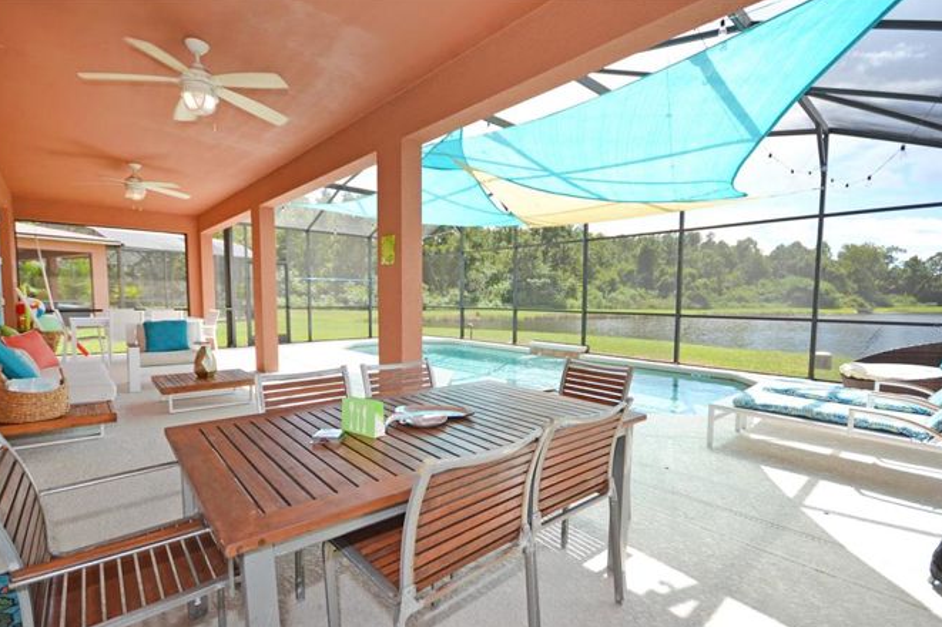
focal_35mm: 16
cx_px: 487
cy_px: 328
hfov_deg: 96.7
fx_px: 418
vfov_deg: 73.6
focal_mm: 10
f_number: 6.3
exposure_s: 1/160
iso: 100
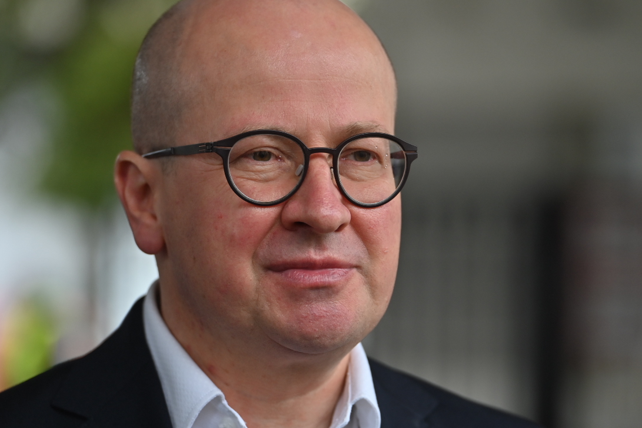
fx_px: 3441
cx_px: 347
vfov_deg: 7.1
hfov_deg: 10.7
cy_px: 260
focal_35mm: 193
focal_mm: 130
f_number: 2.8
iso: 280
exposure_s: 1/400
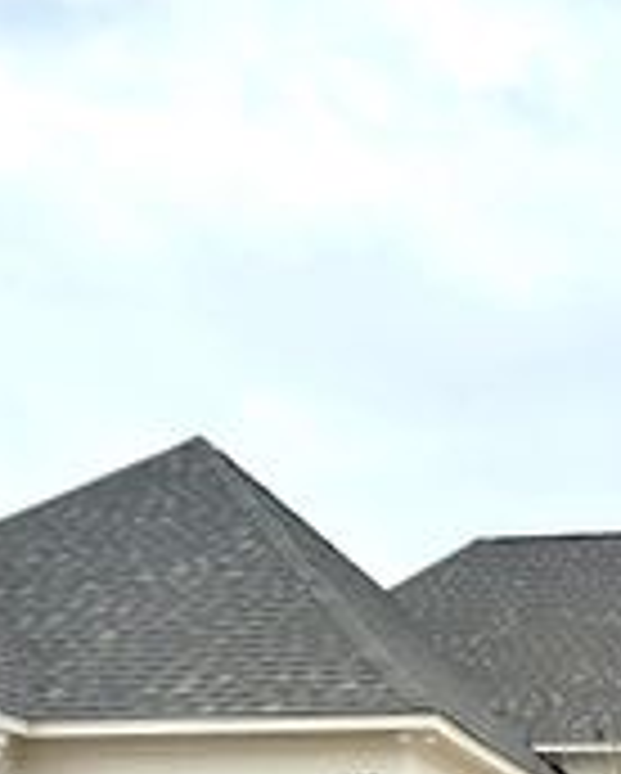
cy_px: 686
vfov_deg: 27.0
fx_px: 1559
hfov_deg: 22.2
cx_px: 504
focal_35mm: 68
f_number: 1.78
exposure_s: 1/5000
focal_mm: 6.86
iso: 80
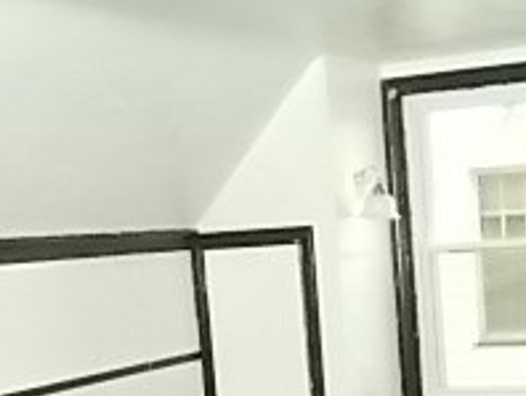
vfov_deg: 17.2
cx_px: 428
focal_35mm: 84
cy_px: 393
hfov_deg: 22.9
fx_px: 1278
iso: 800
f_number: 3.2
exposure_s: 1/25
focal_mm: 4.6
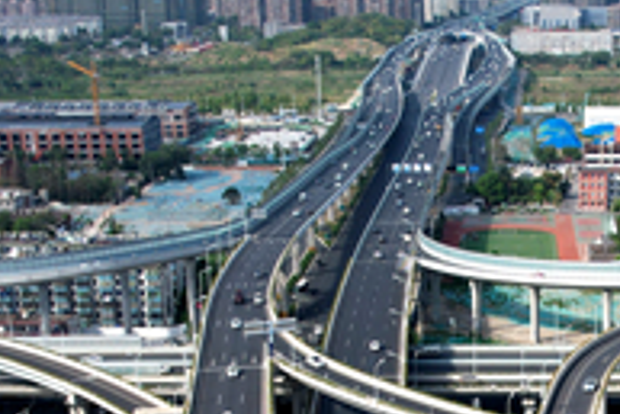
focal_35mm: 91
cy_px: 486
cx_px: 562
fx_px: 1568
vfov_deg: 14.6
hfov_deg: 21.8
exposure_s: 1/1500
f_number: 2.8
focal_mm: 8.38
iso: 110
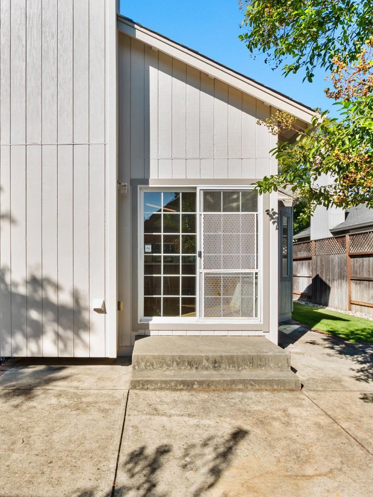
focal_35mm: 22
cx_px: 145
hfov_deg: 60.4
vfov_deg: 76.4
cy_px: 248
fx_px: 316
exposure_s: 1/125
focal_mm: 10
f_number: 8
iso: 100
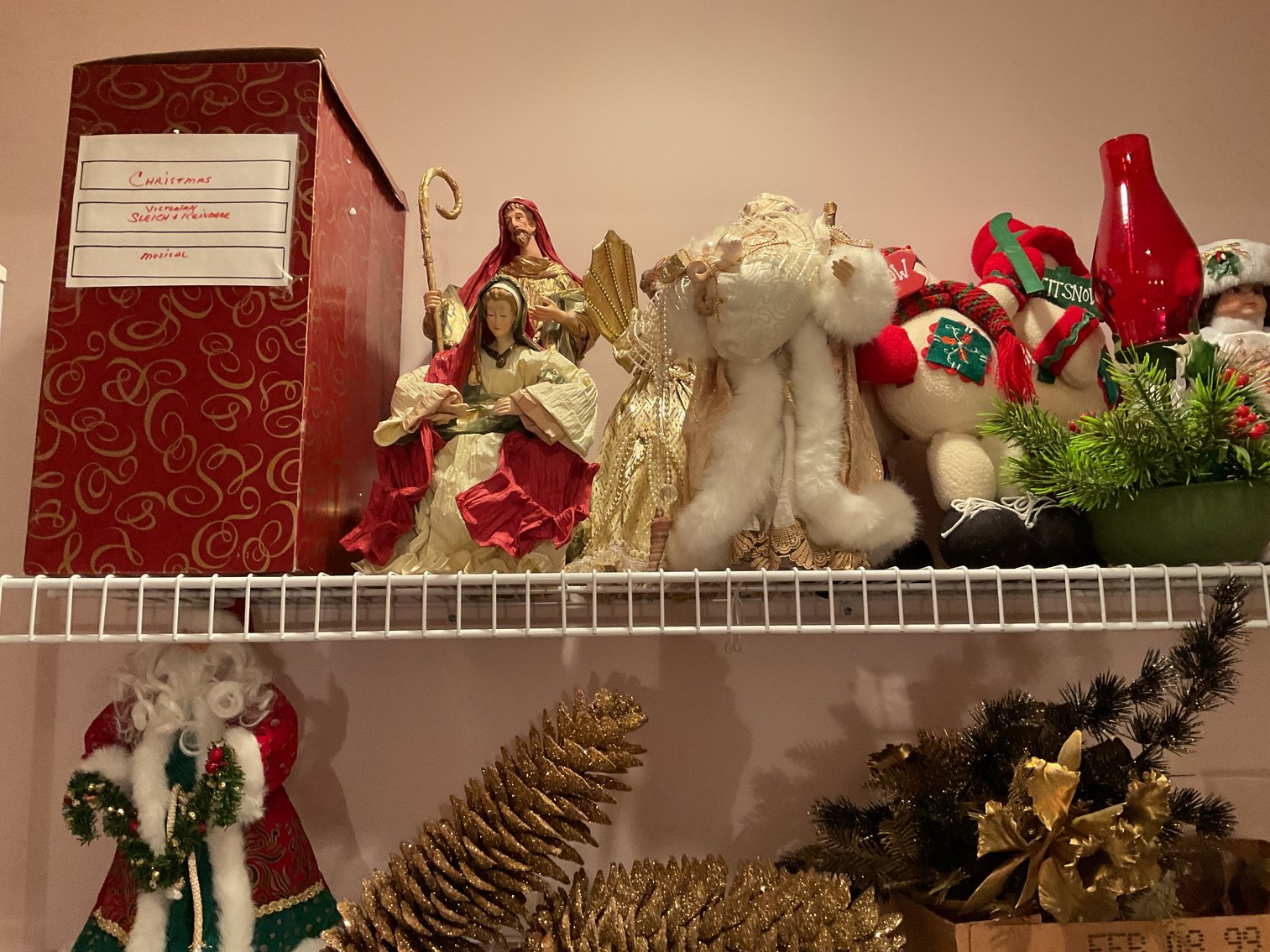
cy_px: 476
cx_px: 635
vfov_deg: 48.2
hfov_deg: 61.7
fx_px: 1064
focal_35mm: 29
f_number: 1.8
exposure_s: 1/60
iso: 200
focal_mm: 3
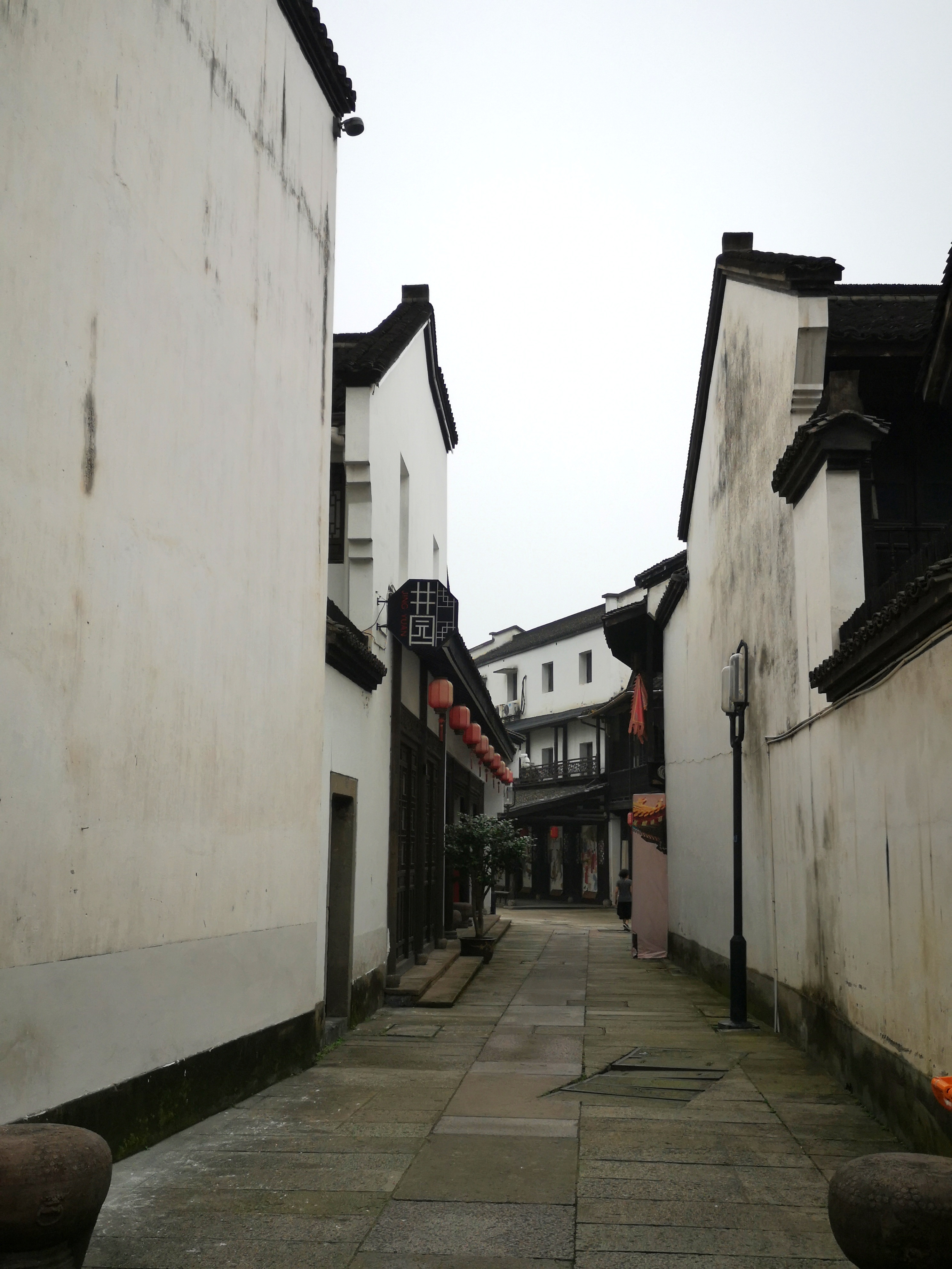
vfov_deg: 51.4
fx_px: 1320
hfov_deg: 39.7
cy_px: 634
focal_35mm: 36
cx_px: 476
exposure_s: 1/422
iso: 50
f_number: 1.8
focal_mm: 3.95
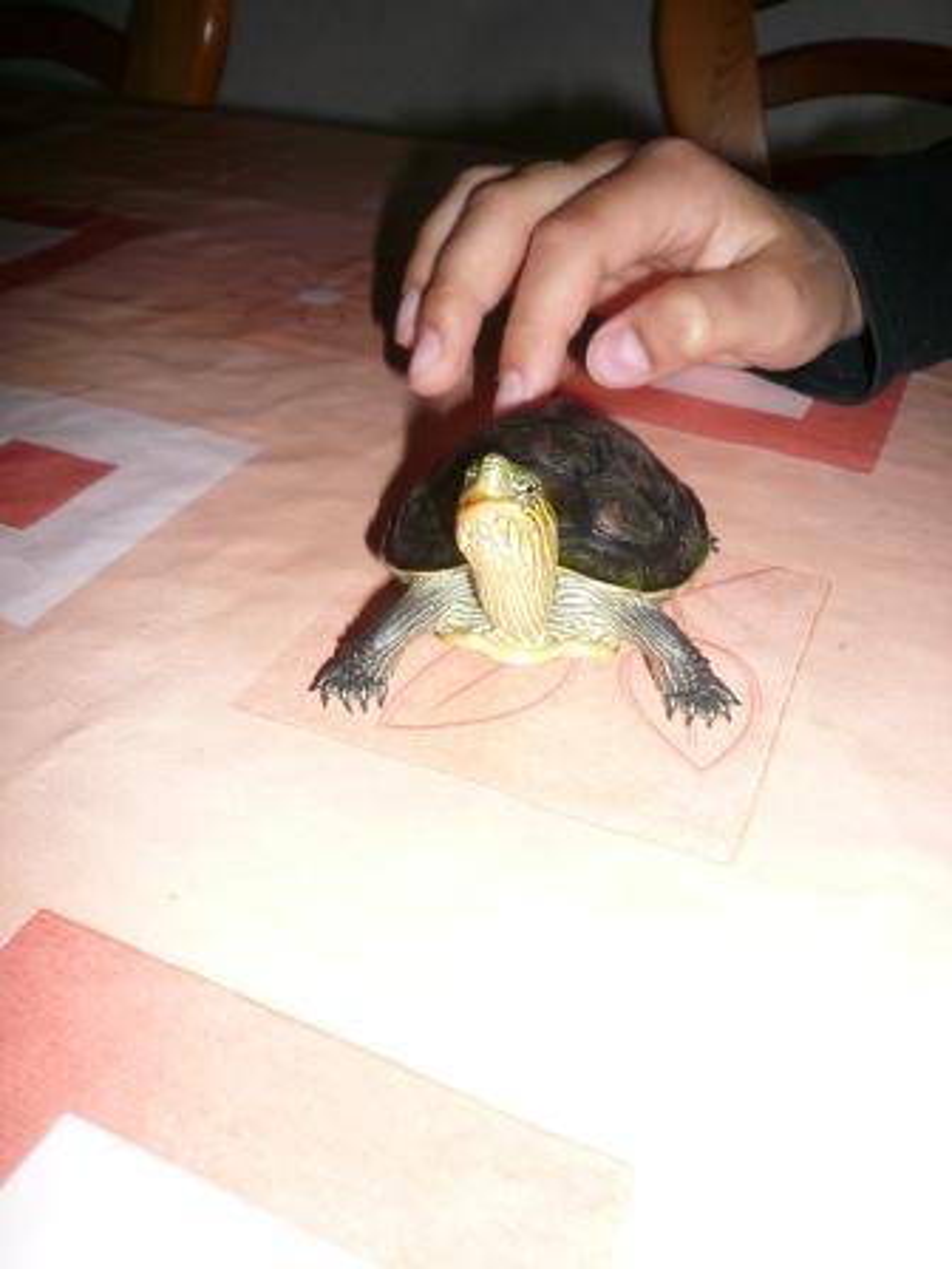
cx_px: 476
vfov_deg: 60.0
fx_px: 1100
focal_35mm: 30
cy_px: 634
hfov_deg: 46.8
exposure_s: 1/30
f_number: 2.9
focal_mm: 4.9
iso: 100
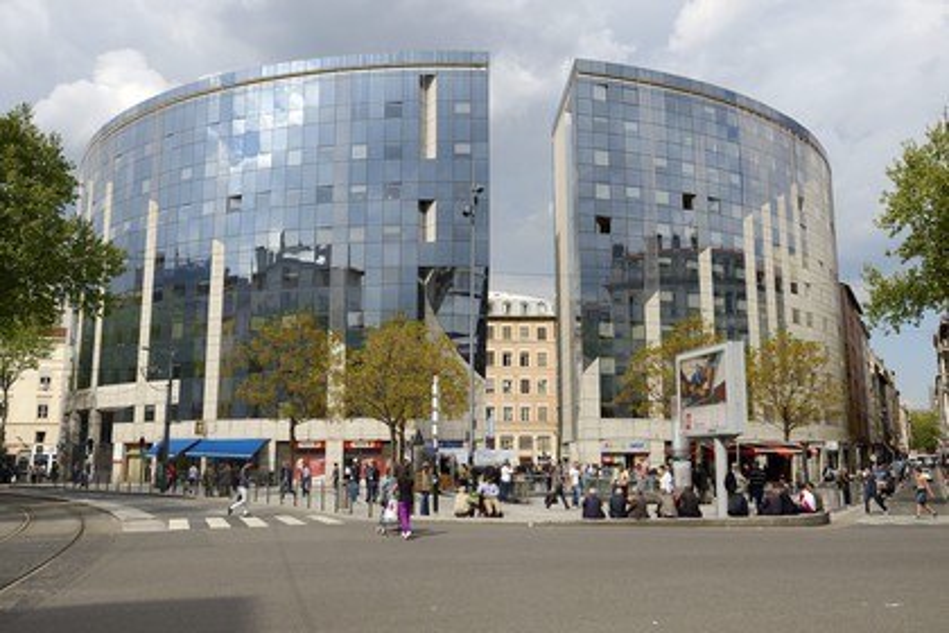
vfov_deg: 41.1
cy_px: 316
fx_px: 843
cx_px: 474
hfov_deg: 58.7
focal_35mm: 32
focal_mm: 32
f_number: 13
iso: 400
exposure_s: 1/400
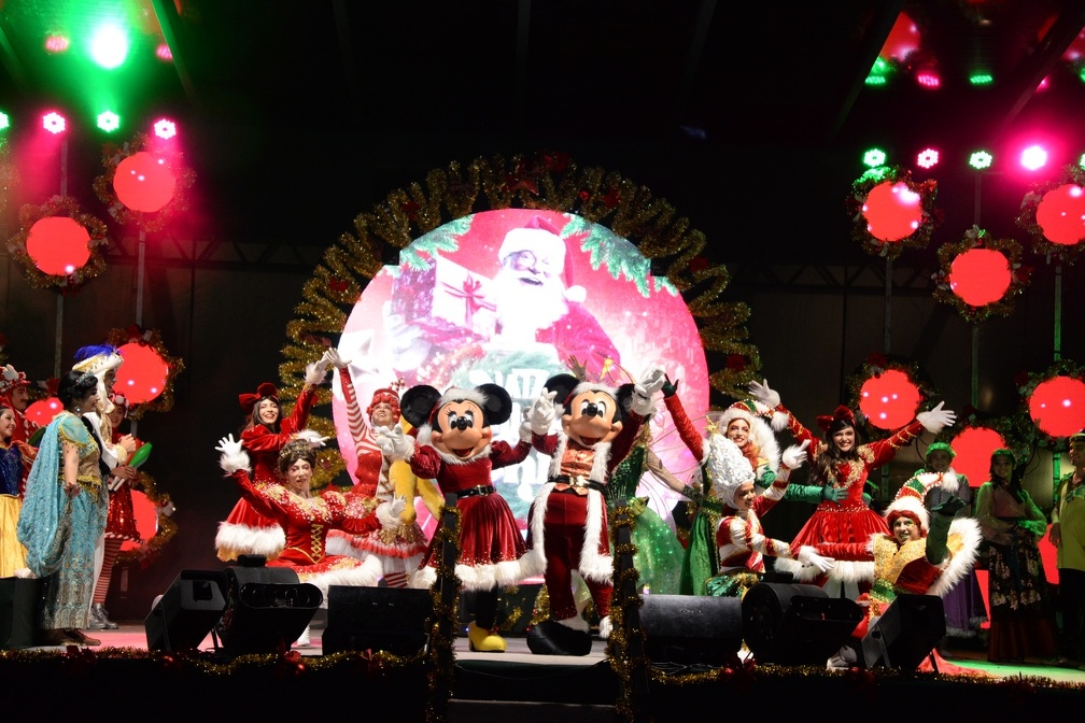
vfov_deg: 16.1
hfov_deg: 23.9
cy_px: 362
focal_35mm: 85
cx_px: 542
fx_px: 2562
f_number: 4.5
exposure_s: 1/160
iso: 2000
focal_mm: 85
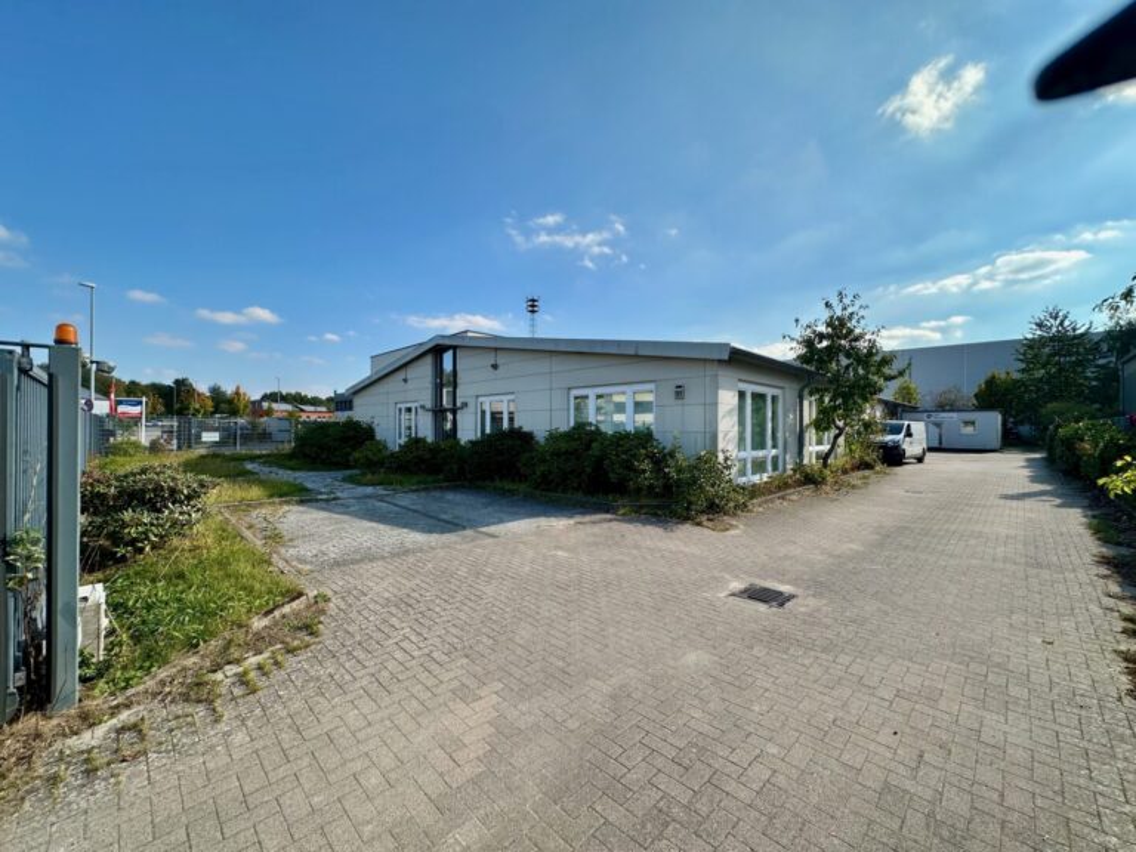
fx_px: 459
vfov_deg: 85.7
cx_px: 568
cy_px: 426
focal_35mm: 14
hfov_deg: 102.1
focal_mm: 2.22
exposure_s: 1/1642
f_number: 2.2
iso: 40
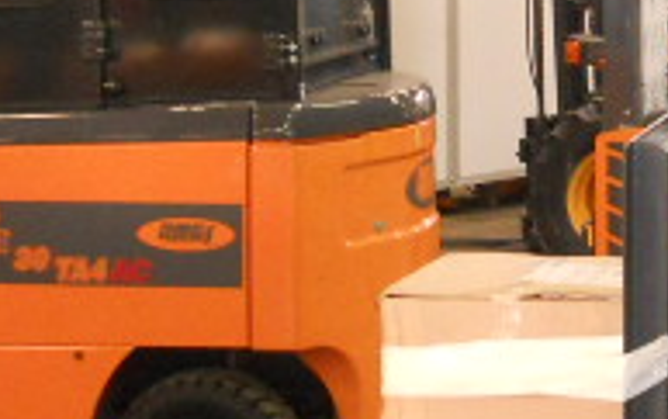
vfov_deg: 9.1
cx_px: 845
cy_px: 194
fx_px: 2624
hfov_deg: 14.0
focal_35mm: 144
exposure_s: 1/30
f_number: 3.1
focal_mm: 6.72
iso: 500
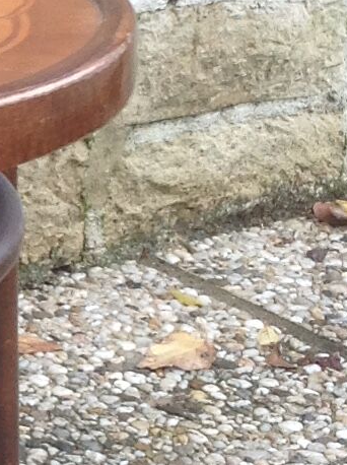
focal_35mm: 198
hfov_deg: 7.1
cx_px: -443
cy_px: 209
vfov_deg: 10.0
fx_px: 2654
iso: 50
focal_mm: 4.28
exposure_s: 1/157
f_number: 2.4
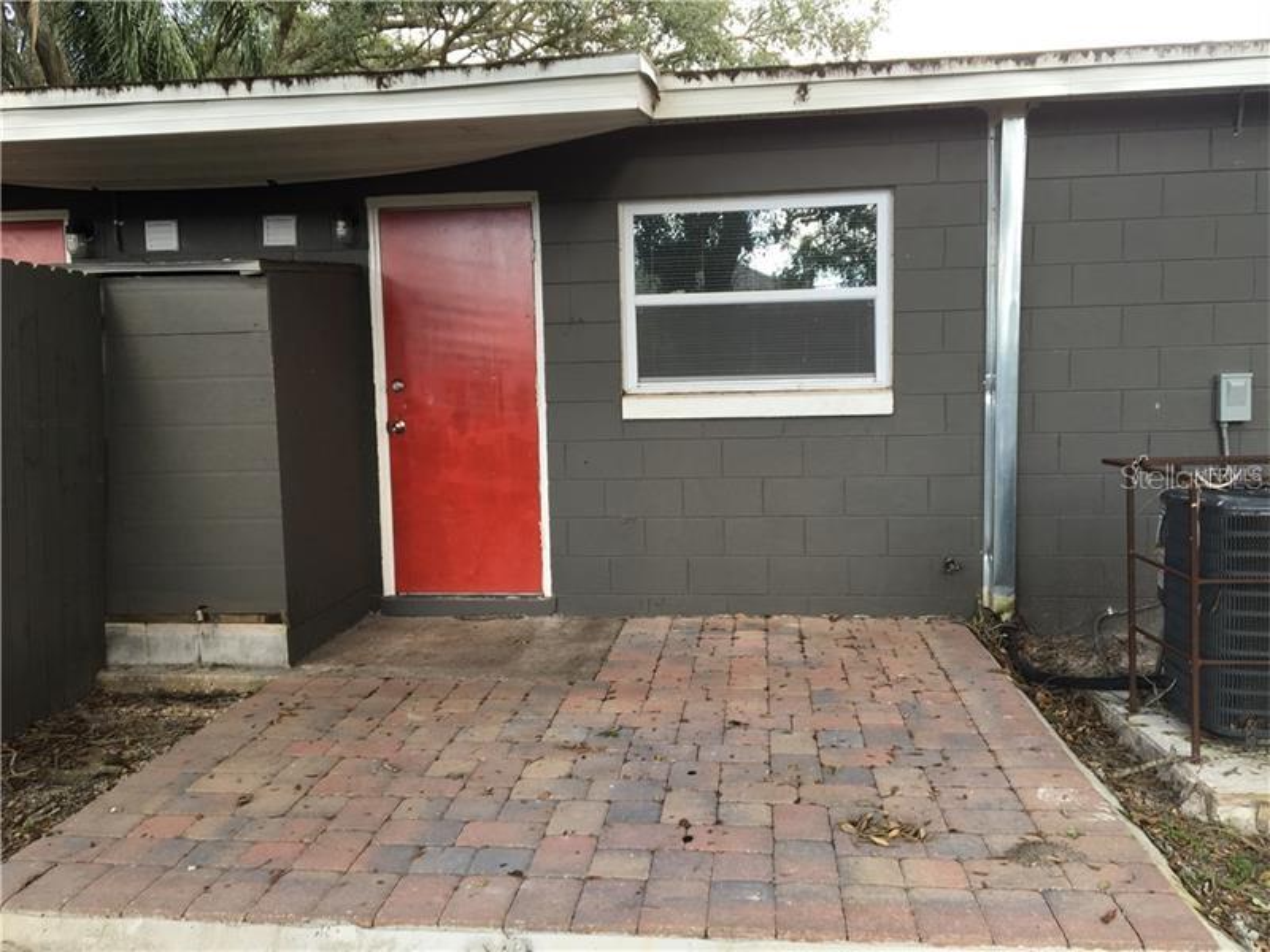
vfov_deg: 48.2
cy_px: 476
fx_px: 1064
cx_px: 635
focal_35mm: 29
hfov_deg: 61.7
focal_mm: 4.15
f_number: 2.2
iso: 32
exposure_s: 1/60
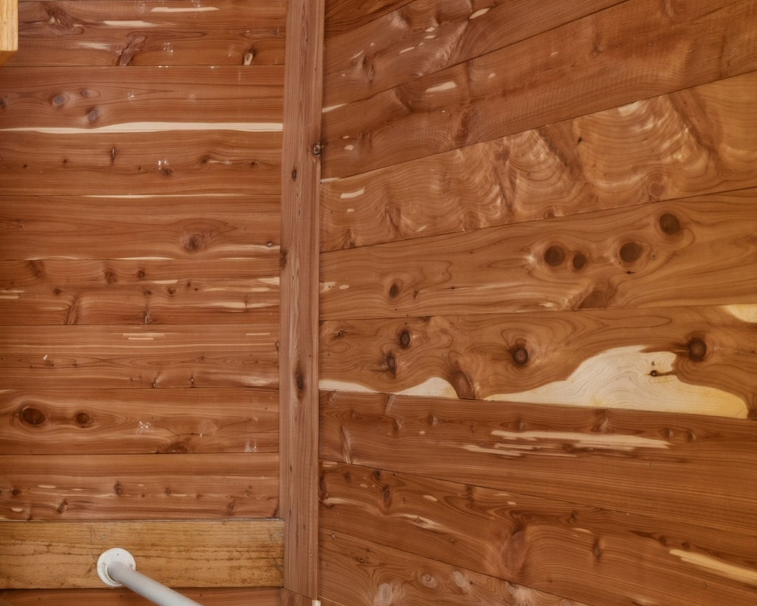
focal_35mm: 50
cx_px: -313
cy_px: 352
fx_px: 1120
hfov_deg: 28.1
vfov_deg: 30.2
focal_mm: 16
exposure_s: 2
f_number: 8
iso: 400
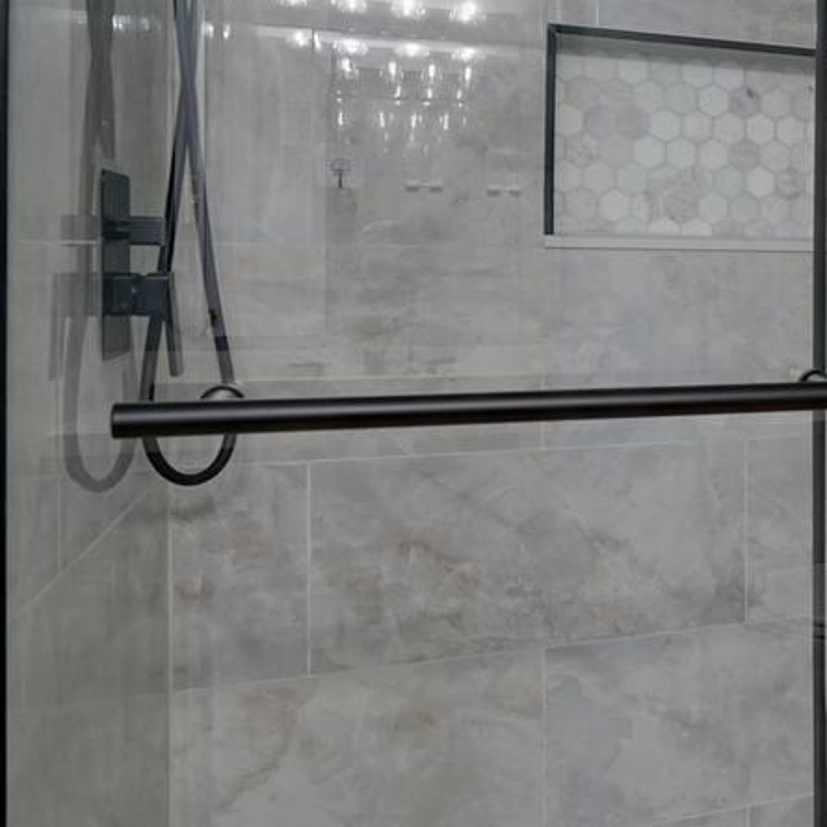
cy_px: 233
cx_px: 1128
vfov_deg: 37.6
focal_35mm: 44
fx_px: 1189
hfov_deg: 29.3
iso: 1250
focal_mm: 16
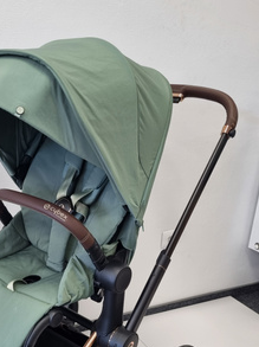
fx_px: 400
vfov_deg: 46.2
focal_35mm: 40
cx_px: 61
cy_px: 229
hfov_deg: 35.0
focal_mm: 5.4
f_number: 1.8
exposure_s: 1/100
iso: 125
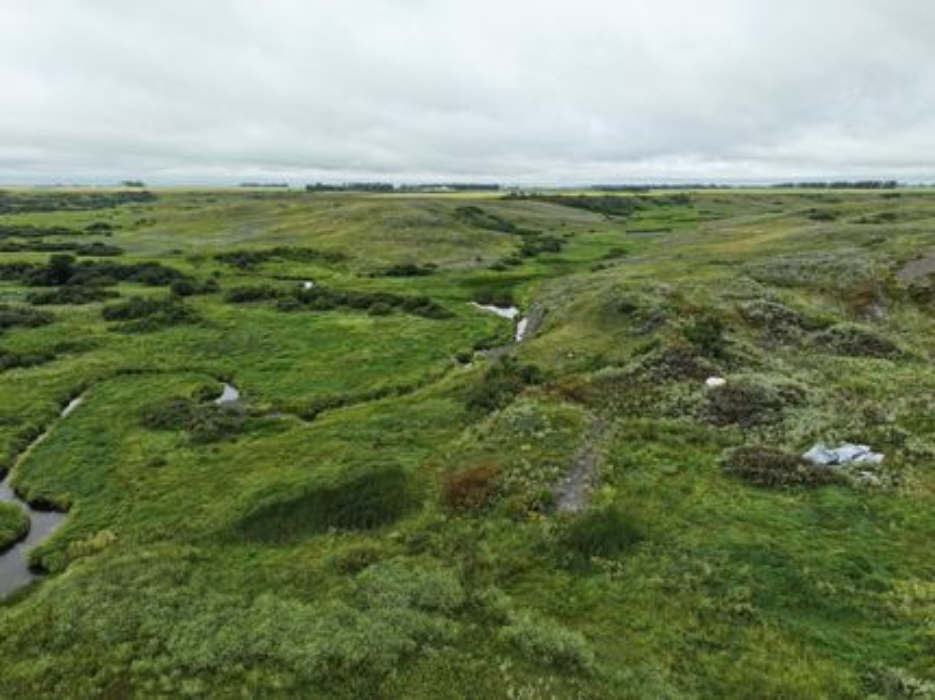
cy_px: 350
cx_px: 468
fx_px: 648
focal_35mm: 24
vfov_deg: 56.8
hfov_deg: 71.6
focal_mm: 12.29
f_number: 2.8
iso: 160
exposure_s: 1/800
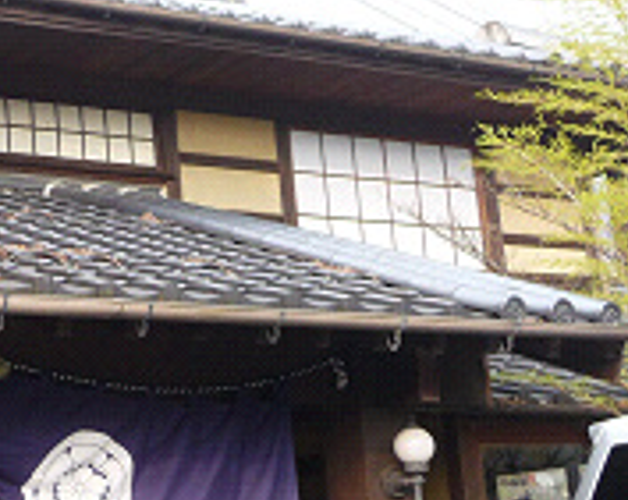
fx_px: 1522
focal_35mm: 82
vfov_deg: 18.7
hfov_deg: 21.5
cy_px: 252
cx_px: -142
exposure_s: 1/50
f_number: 3.3
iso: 100
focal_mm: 4.7
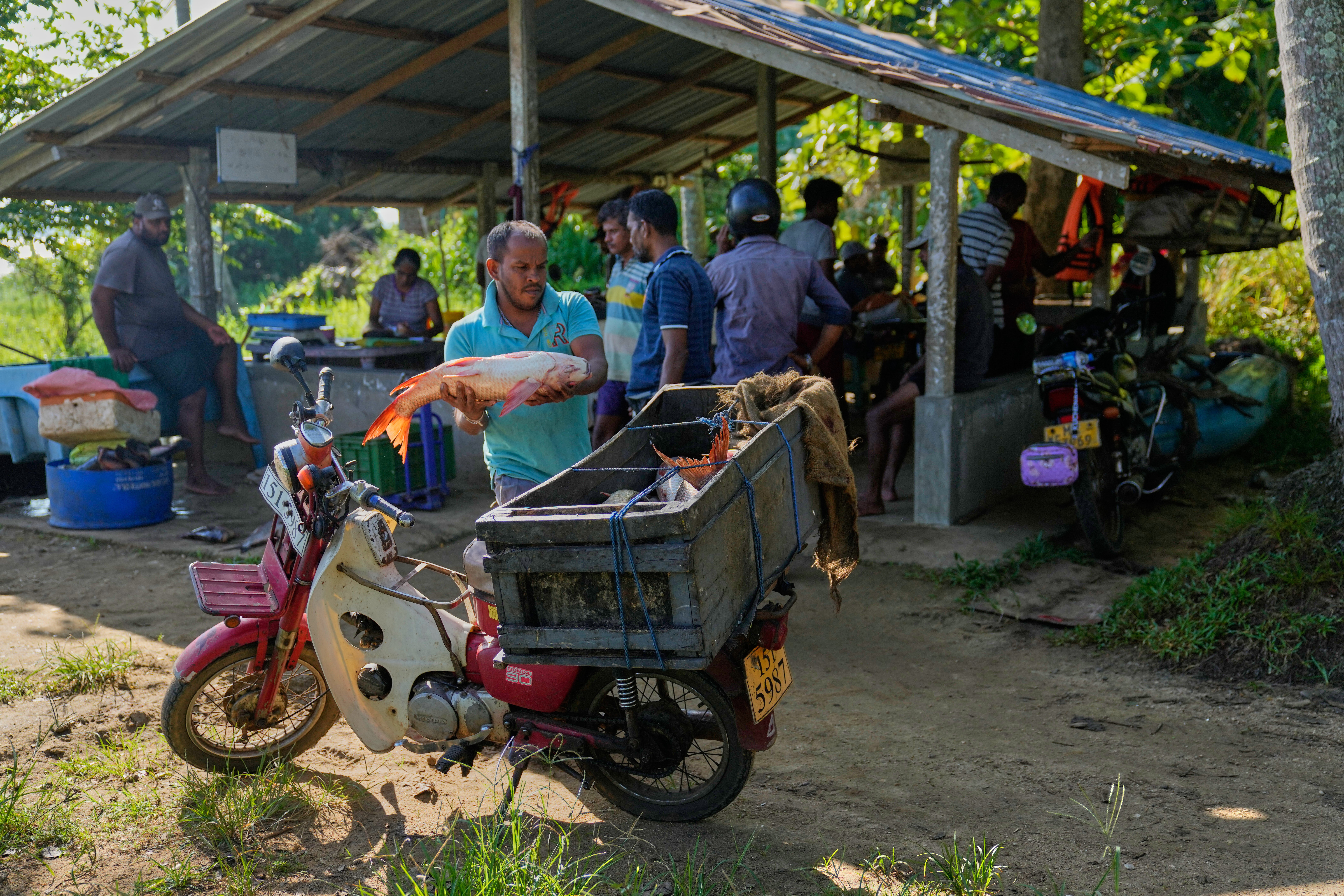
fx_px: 1493
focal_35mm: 40
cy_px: 448
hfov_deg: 48.5
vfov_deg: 33.4
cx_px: 672
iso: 320
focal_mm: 40
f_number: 2.8
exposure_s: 1/2000
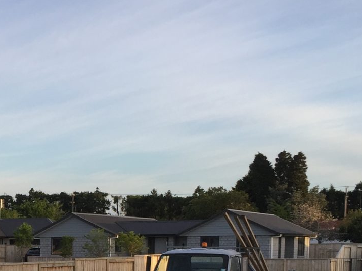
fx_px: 868
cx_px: -3
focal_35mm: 83
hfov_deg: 22.6
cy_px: 344
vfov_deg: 16.8
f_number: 2.2
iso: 32
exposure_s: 1/465
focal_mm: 4.15
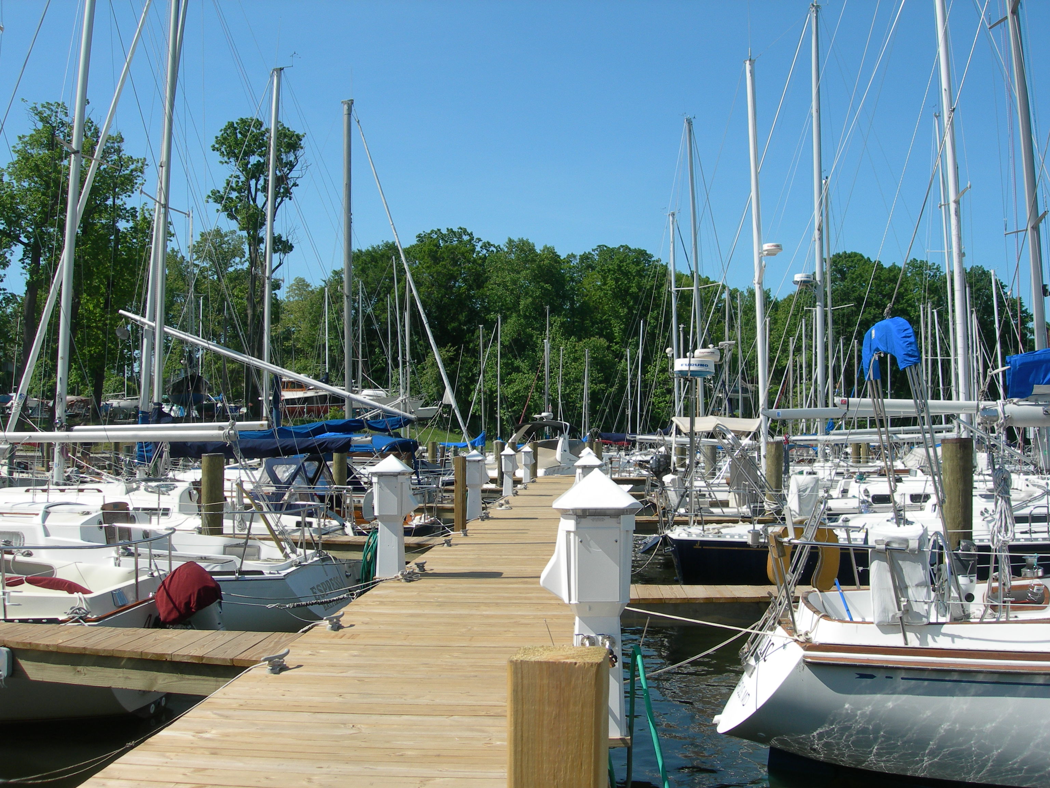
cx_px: 525
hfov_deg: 49.0
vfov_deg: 37.7
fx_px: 1153
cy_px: 394
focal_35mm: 38
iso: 50
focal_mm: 7.8
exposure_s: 1/563
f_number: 4.8
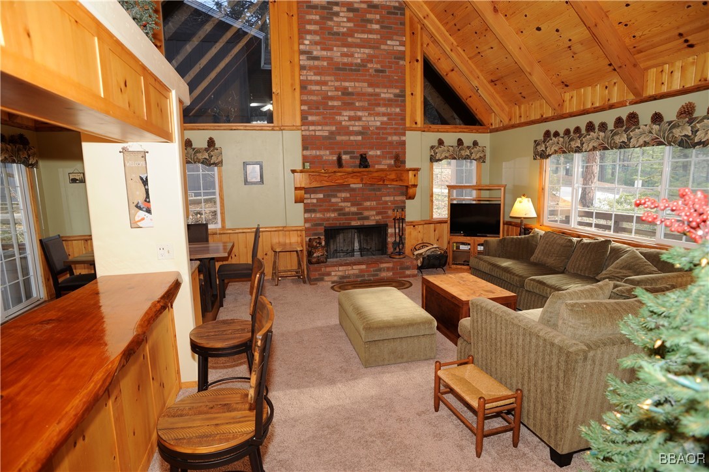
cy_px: 236
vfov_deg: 61.9
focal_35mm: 20
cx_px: 354
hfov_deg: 84.0
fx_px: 394
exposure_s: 1/60
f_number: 5.6
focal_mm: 20
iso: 400
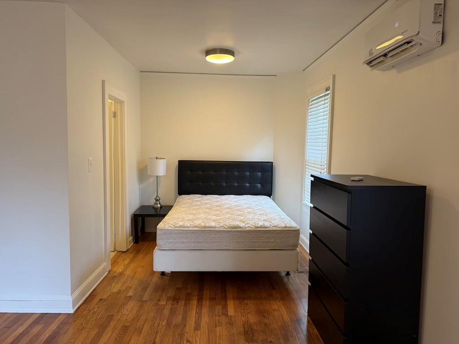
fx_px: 318
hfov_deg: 71.6
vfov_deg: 56.8
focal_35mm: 24
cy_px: 172
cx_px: 230
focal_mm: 6.76
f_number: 1.78
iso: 200
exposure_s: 1/60
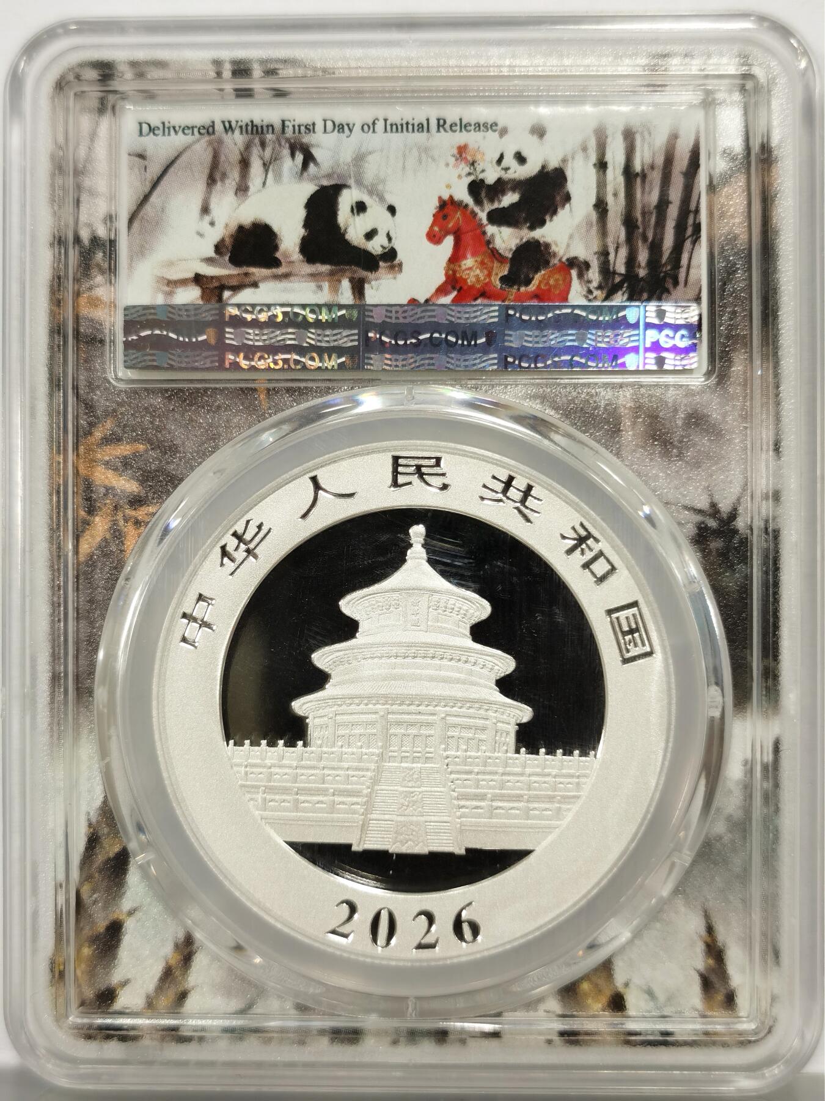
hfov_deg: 27.0
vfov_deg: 35.5
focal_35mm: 54
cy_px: 550
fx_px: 1716
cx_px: 412
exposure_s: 1/100
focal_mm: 5.56
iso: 100
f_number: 16
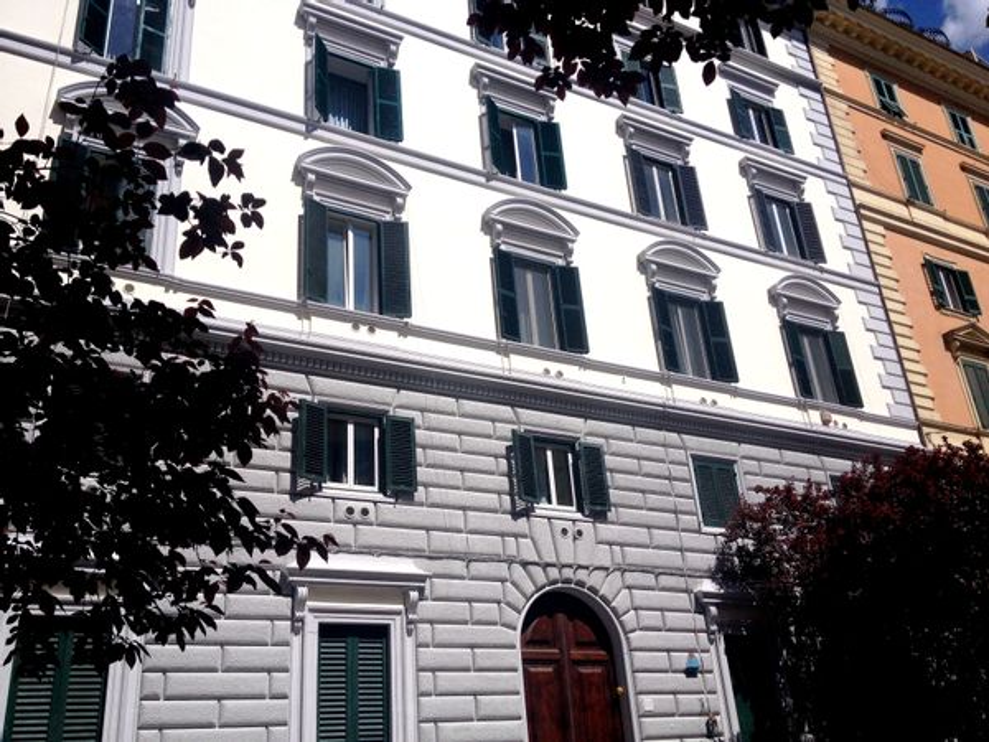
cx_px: 494
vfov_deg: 40.7
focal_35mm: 35
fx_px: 1000
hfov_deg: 52.6
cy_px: 371
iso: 50
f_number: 2.4
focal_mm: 4.28
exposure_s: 1/3690
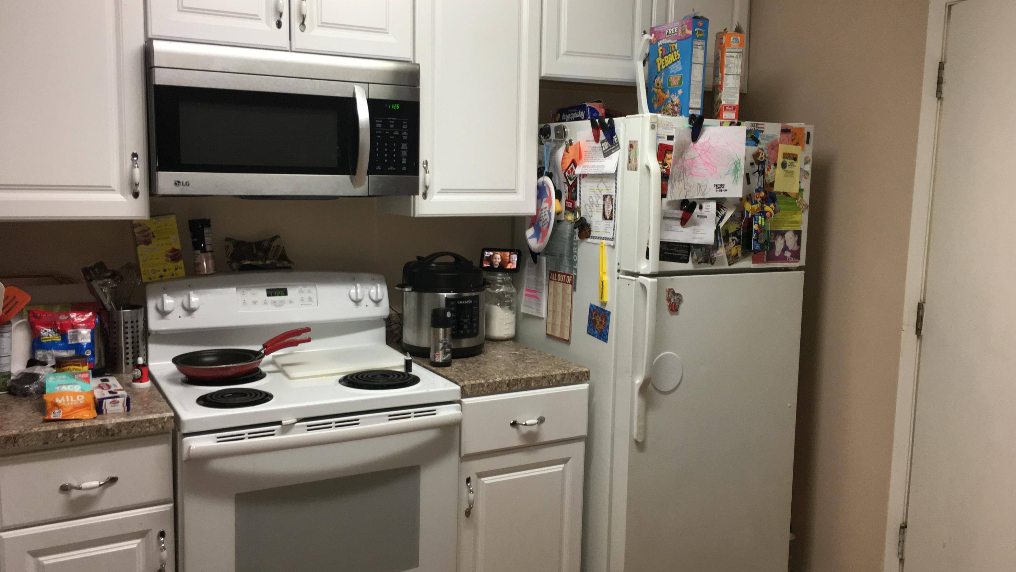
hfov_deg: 61.0
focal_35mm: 32
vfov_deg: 36.7
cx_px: 505
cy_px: 276
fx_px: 862
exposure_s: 1/30
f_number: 2.2
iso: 100
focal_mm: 4.15
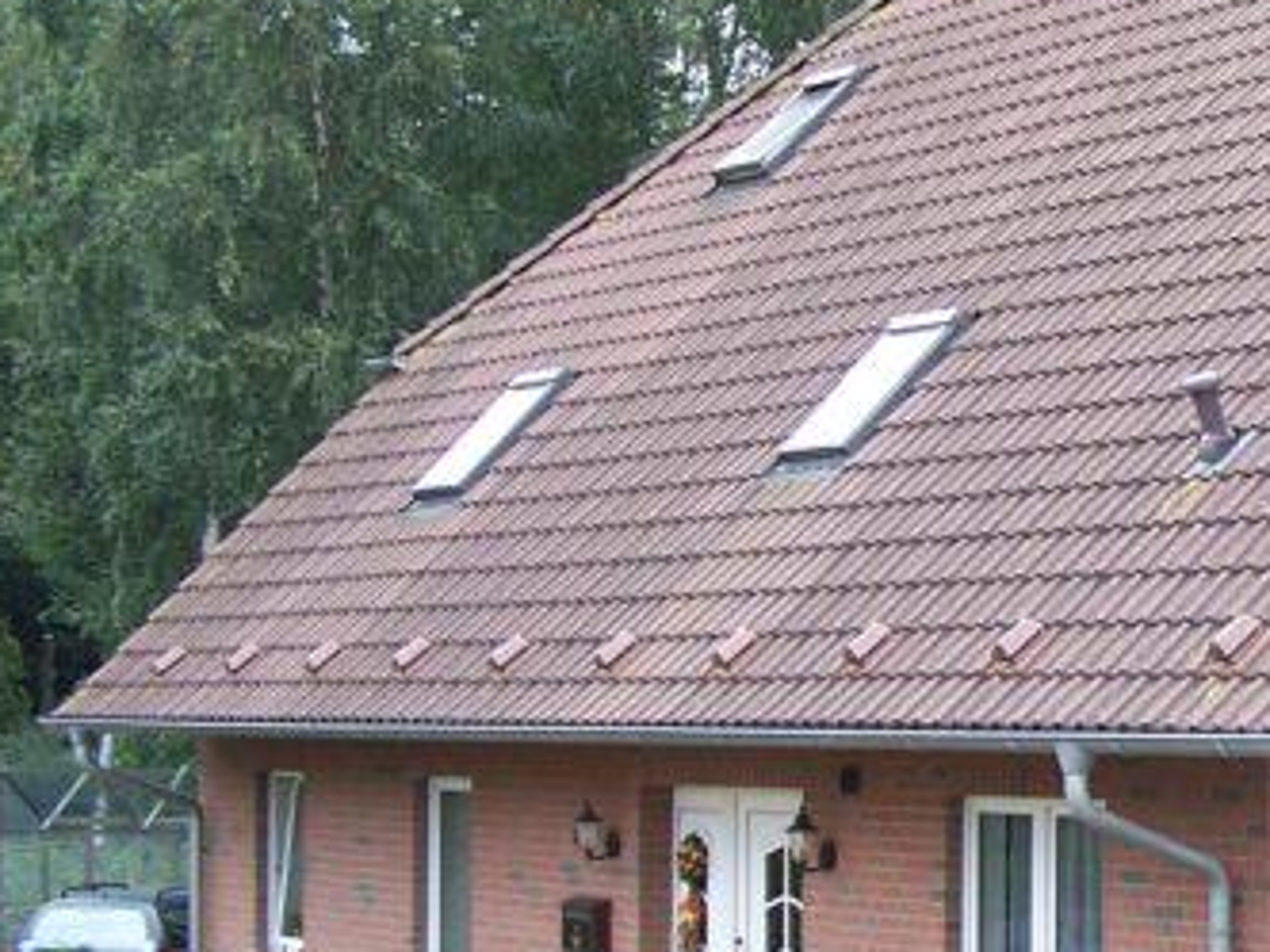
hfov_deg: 21.2
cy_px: 677
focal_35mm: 88
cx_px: 1369
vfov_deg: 16.7
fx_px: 3229
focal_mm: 6.3
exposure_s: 1/60
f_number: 2.8
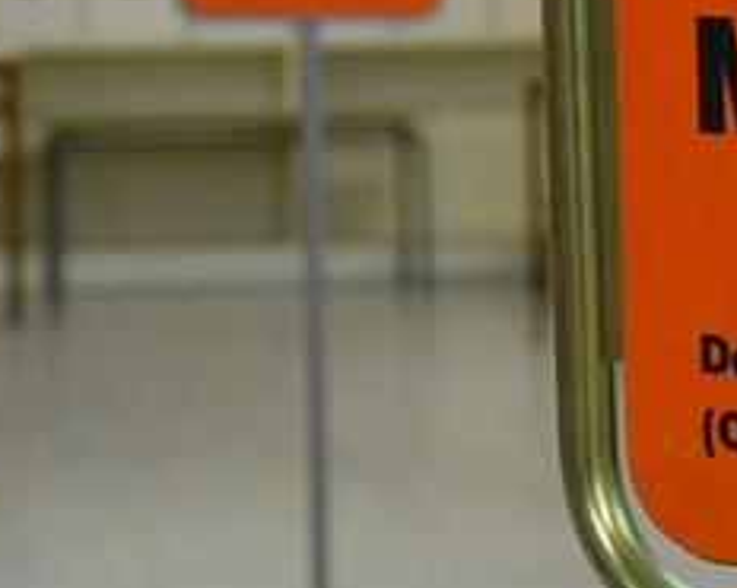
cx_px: 975
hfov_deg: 9.1
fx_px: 4531
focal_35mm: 208
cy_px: 143
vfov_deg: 7.4
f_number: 4.2
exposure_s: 1/60
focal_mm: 38
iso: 900
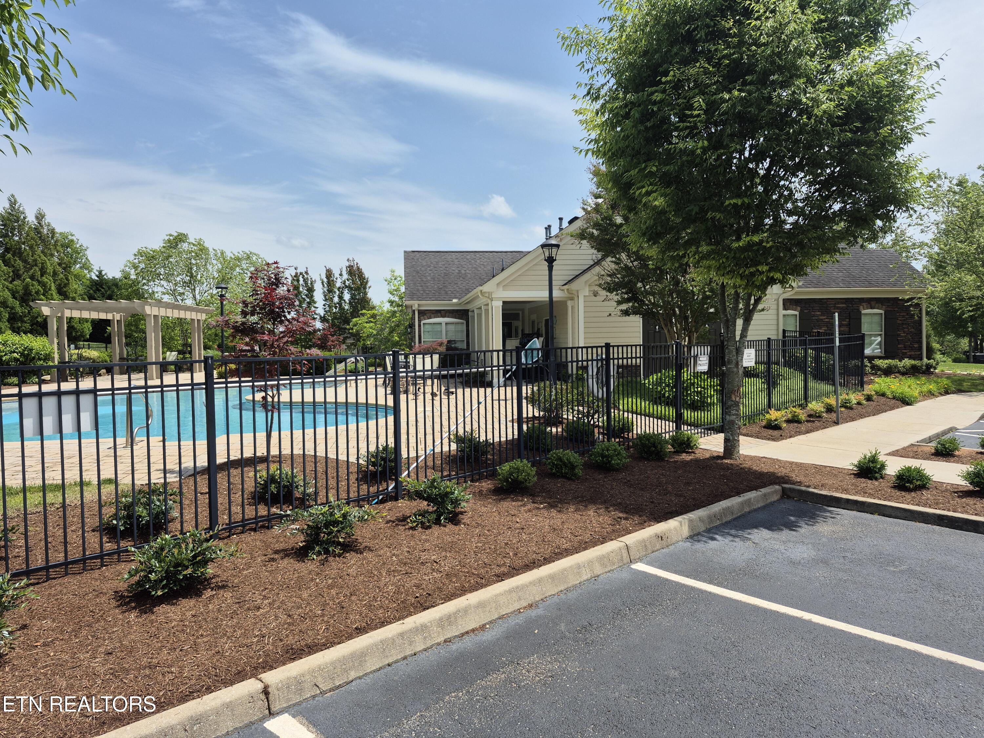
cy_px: 369
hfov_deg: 73.9
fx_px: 654
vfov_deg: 58.9
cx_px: 492
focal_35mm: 23
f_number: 1.8
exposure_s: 1/1896
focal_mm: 5.4
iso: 25
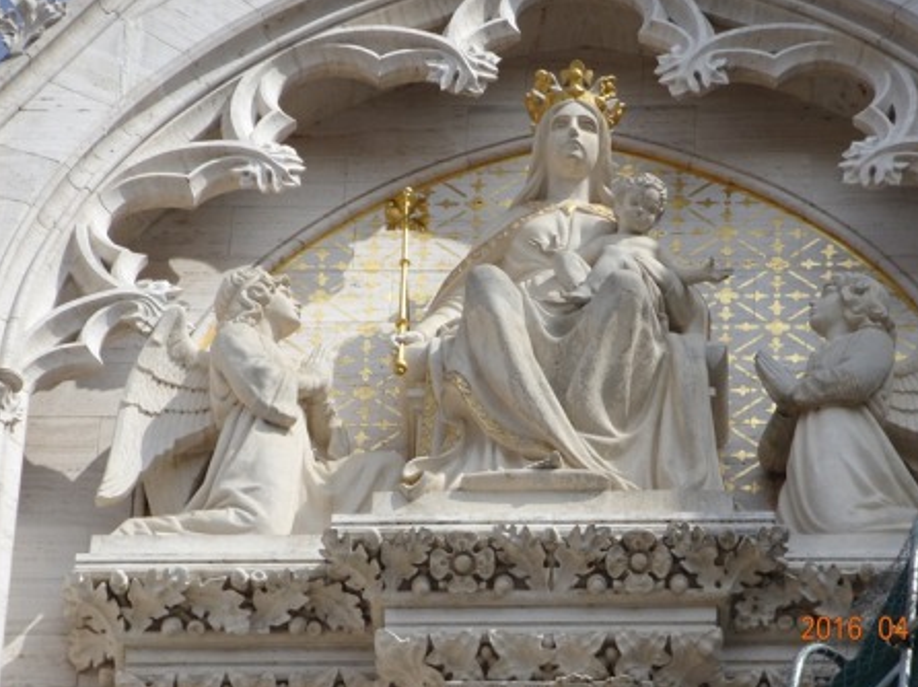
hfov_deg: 4.7
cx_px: 508
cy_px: 312
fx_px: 11212
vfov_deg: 3.5
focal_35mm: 423
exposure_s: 1/400
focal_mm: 64.38
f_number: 6.3
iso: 80
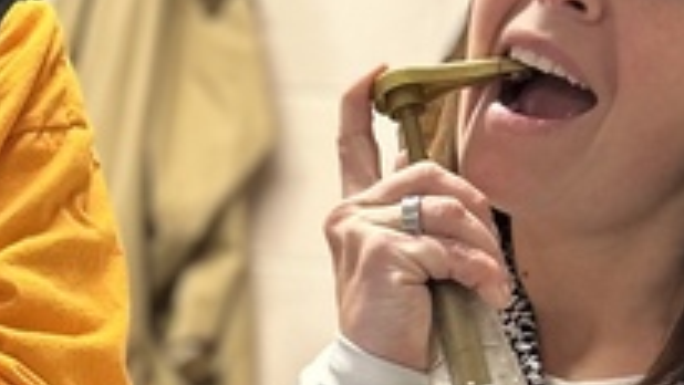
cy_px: 488
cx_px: -80
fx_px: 2558
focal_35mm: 141
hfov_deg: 14.8
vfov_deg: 8.5
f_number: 1.5
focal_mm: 5.7
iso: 80
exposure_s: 1/60
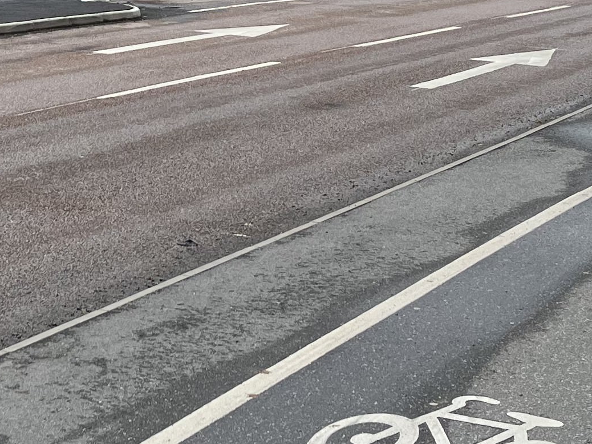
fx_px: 1727
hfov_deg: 19.2
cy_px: -108
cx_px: 104
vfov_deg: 14.1
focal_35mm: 101
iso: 50
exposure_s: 1/1106
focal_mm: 5.1
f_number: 1.6
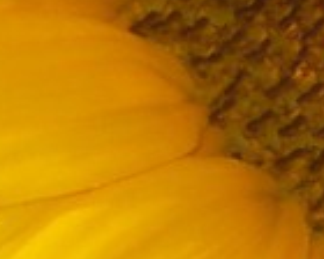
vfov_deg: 1.7
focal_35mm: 919
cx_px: 724
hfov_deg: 2.1
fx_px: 8812
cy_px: -69
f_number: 6.7
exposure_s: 1/500
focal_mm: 20
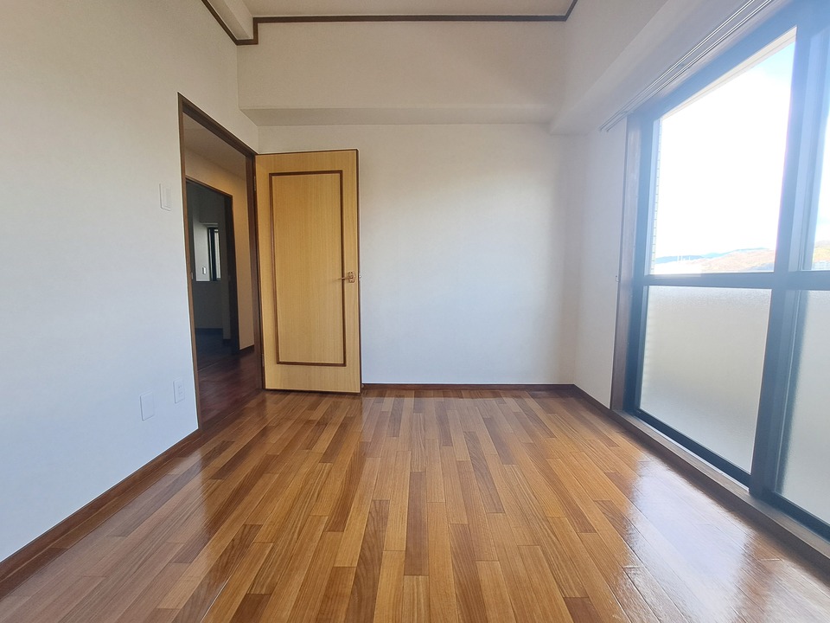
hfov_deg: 106.2
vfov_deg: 89.9
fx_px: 312
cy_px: 312
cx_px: 415
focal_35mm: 13
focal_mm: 1.74
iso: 50
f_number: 2.2
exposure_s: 1/50
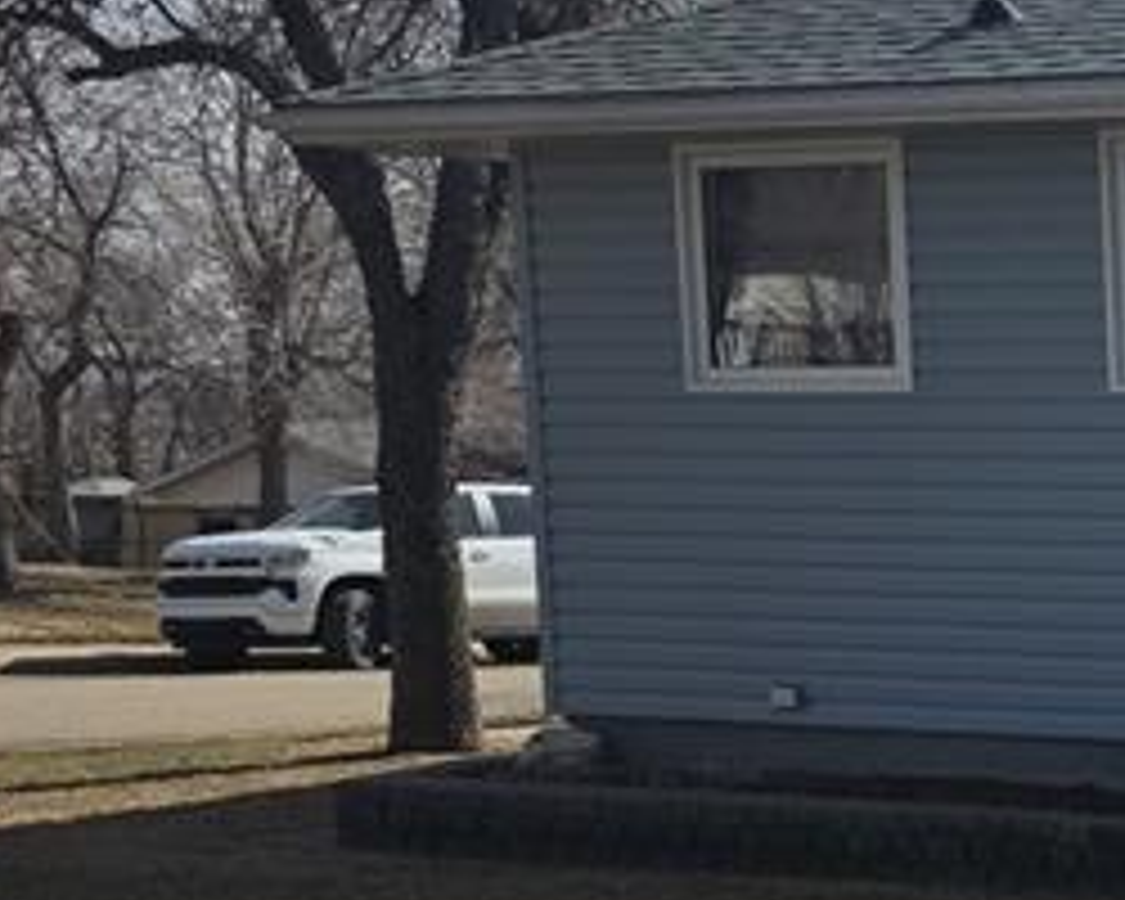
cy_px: 752
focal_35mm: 92
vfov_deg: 16.6
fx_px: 3063
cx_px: 1886
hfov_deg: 17.7
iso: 80
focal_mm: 6.3
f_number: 1.7
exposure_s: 1/7626
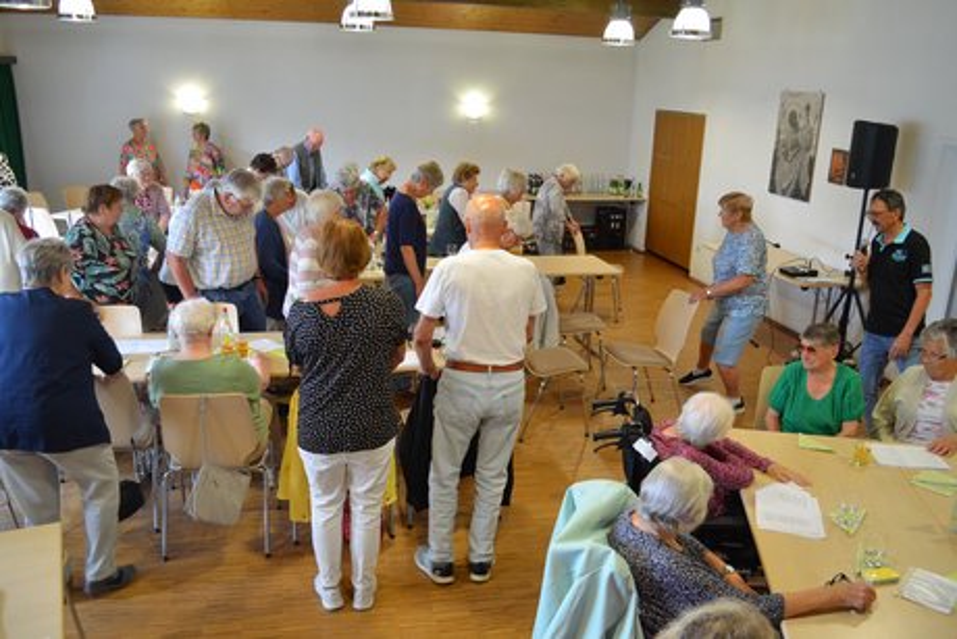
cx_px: 478
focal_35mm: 30
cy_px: 320
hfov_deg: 61.9
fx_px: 798
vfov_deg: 43.6
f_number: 4
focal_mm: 20
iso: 800
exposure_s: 1/60
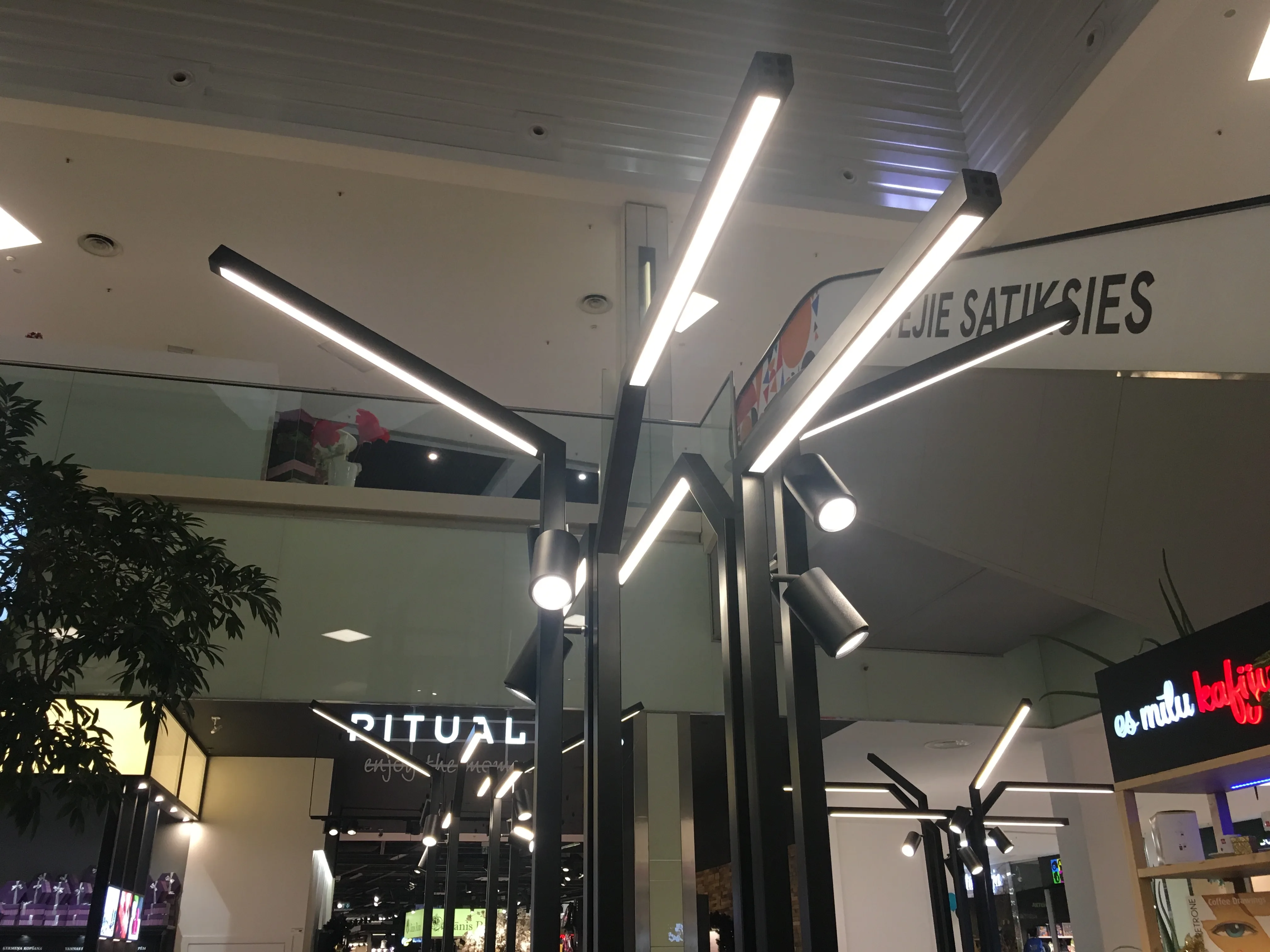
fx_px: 1064
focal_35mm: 29
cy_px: 476
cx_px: 635
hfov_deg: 61.7
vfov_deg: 48.2
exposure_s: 1/33
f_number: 2.2
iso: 50
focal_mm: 4.15
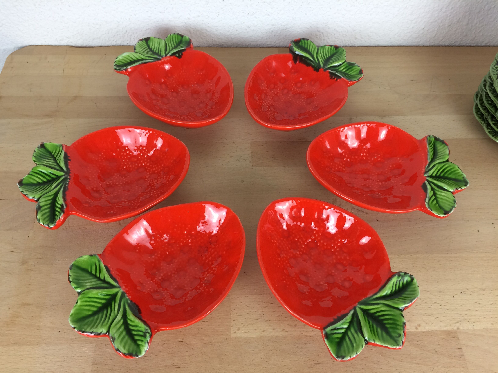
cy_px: 186
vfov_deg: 48.2
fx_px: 417
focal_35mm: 29
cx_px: 249
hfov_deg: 61.7
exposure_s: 1/33
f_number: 2.2
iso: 32
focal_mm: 4.15
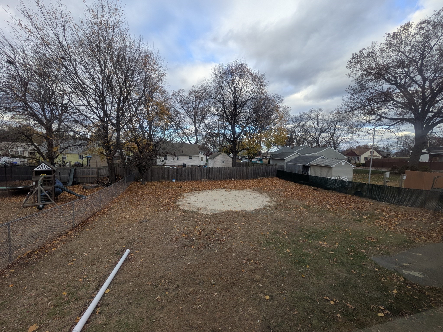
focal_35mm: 14
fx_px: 179
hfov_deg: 102.0
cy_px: 166
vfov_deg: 85.7
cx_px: 222
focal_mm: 1.83
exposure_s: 1/270
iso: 50
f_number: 2.2
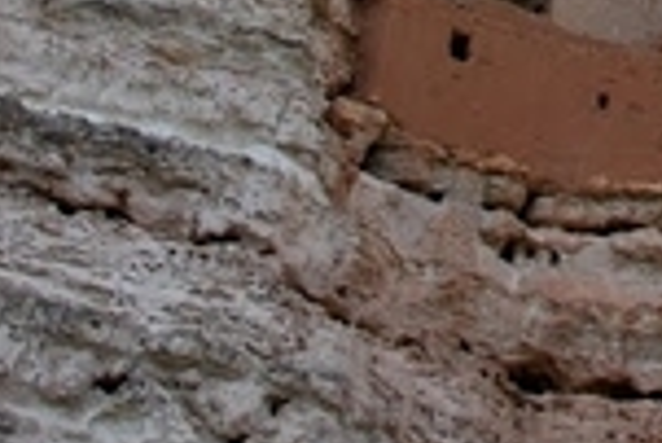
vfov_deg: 11.8
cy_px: -373
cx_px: 815
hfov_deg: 18.0
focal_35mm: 107
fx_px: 1969
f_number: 7.1
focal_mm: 18
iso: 100
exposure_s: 1/200
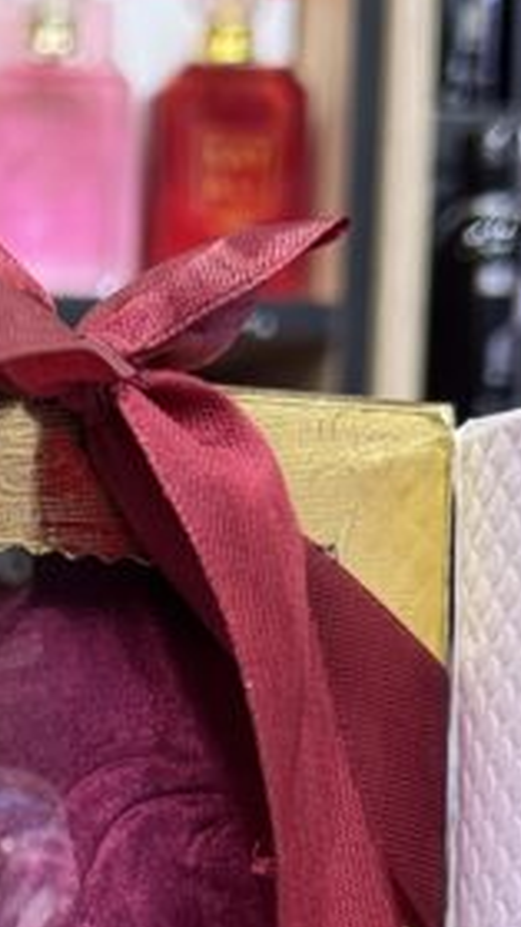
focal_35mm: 150
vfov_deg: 13.6
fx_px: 3683
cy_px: 1299
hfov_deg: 7.9
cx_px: -342
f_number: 1.78
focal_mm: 6.76
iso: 160
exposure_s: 1/50
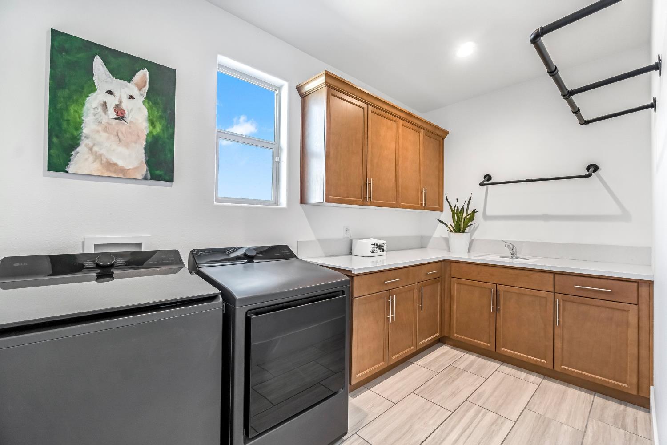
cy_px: 222
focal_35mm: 15
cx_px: 334
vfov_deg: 77.3
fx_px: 278
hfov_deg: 100.4
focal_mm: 10
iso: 400
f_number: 9
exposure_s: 1/10
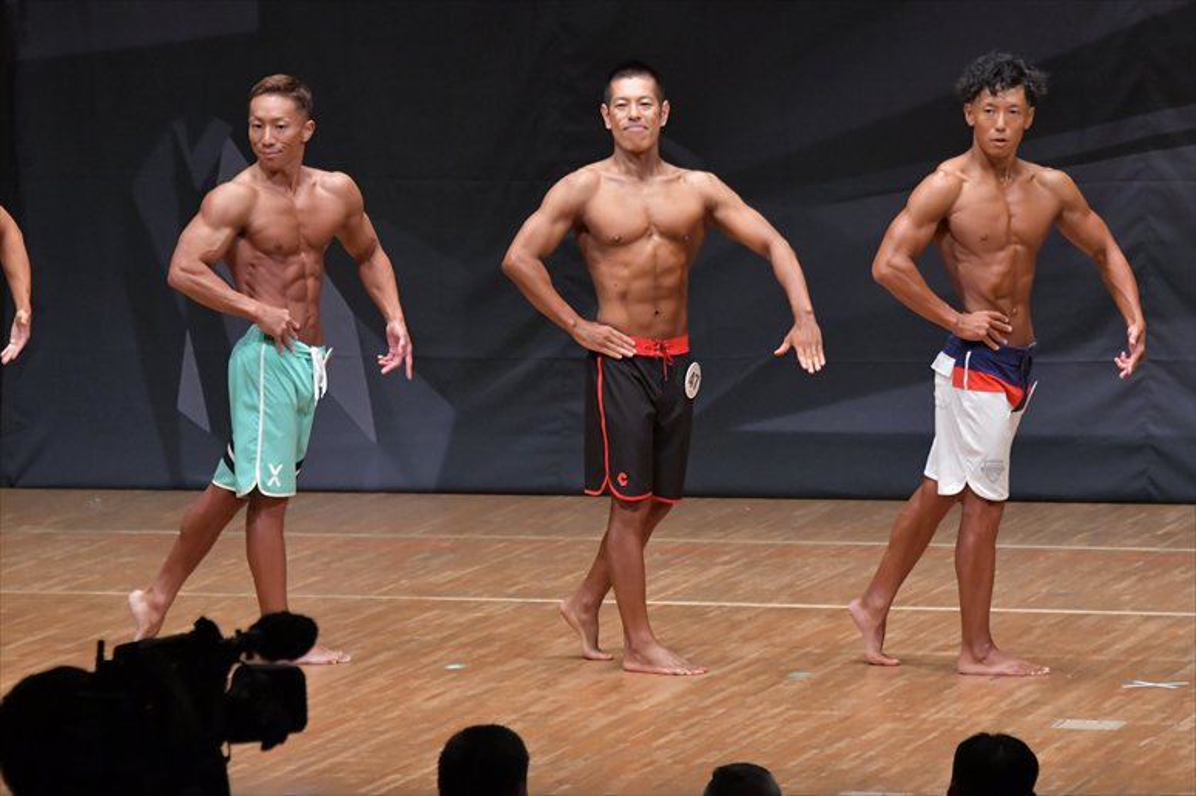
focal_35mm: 255
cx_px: 598
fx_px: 8468
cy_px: 398
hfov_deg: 8.1
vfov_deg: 5.4
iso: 6400
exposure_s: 1/400
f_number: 5.6
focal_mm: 170
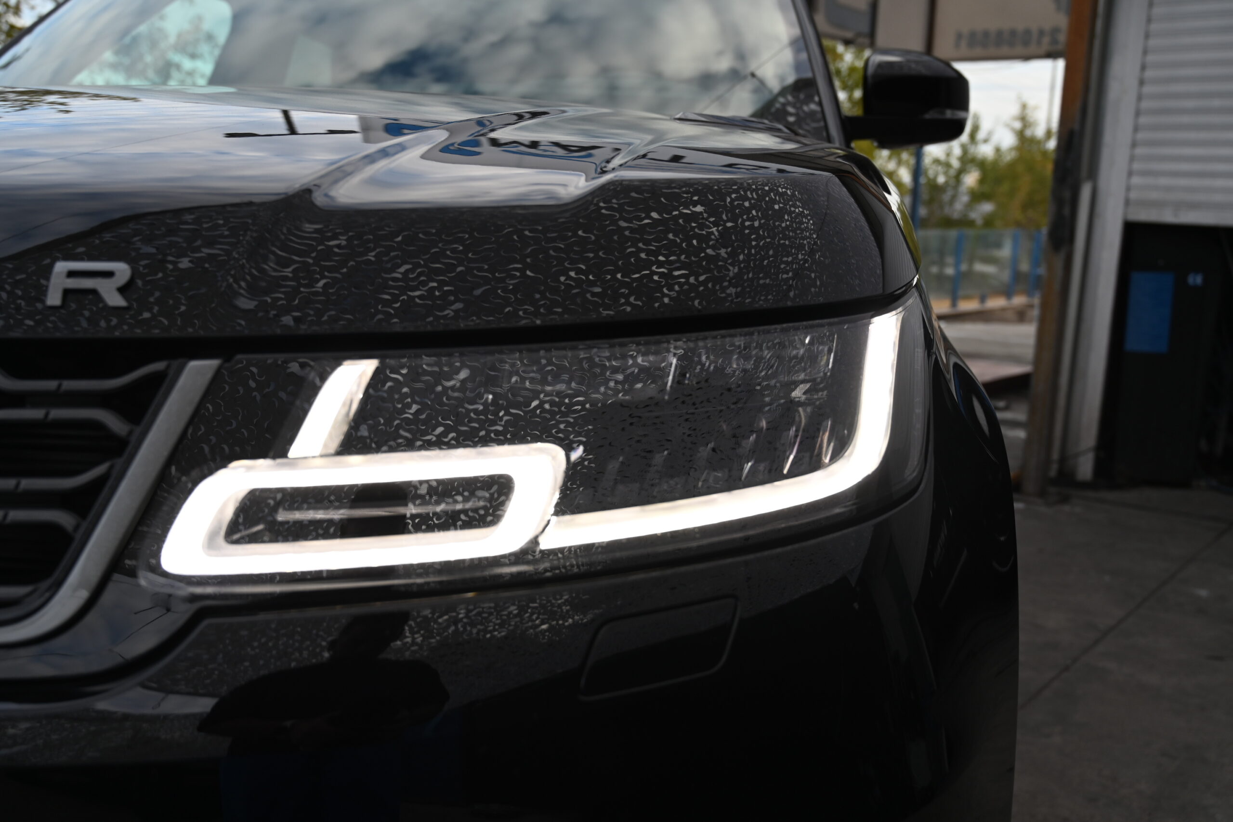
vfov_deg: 38.4
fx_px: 1182
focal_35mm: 34
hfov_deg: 55.1
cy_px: 411
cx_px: 616
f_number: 4.5
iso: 200
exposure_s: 1/250
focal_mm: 34.5
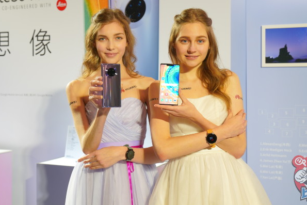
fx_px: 495
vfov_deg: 23.4
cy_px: 84
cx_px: 163
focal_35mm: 58
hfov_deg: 34.5
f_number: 4.5
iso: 640
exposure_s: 1/60
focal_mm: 48
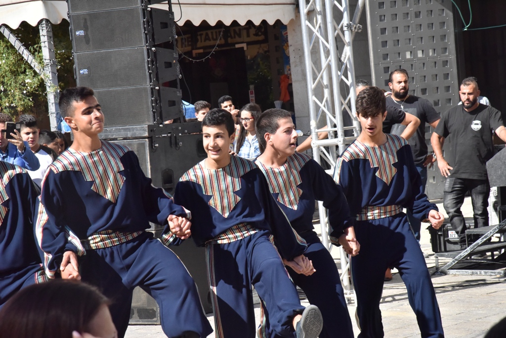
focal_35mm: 120
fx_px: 1687
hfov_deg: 17.1
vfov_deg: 11.4
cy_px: 169
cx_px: 253
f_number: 18
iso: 3200
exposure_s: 1/1250
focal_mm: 120
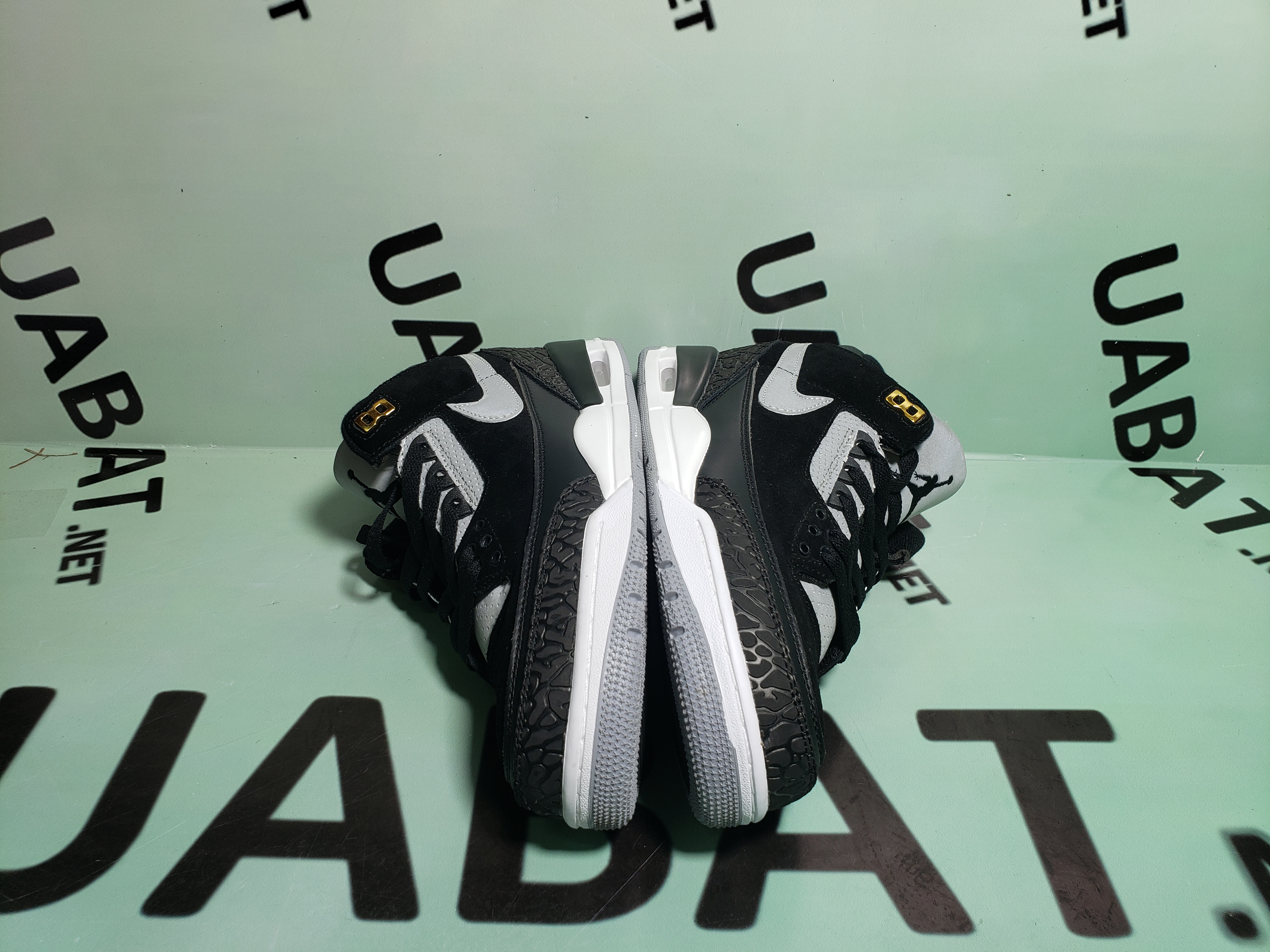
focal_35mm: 26
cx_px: 635
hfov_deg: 67.3
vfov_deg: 53.1
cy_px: 476
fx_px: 954
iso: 50
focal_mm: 4.3
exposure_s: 1/135
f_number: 2.4
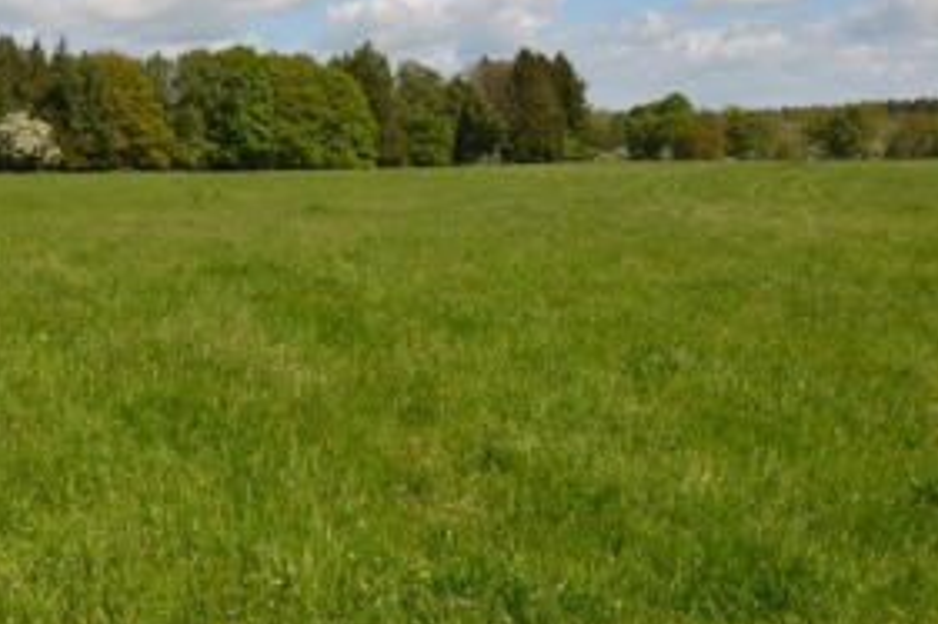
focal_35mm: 61
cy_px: 179
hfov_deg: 32.7
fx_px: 1588
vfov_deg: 22.1
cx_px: 347
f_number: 7.1
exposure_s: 1/250
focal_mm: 24
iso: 100
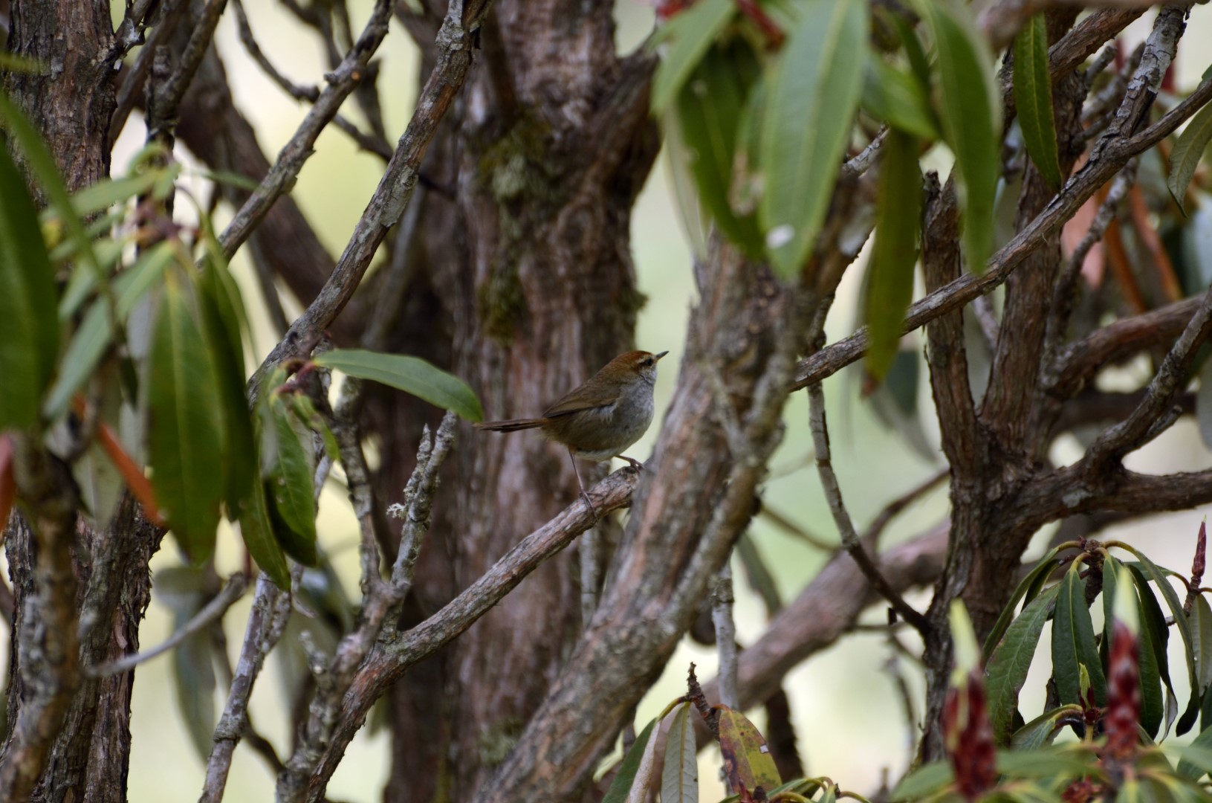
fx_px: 12598
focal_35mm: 375
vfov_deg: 3.6
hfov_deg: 5.5
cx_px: 606
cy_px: 402
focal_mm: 250
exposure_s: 1/200
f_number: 5.6
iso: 250
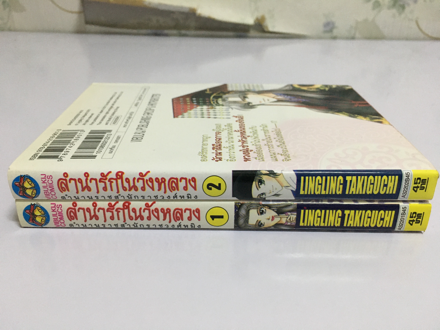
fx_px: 369
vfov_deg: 48.2
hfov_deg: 61.7
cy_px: 165
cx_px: 220
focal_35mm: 29
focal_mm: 4.15
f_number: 2.2
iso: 200
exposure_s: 1/20
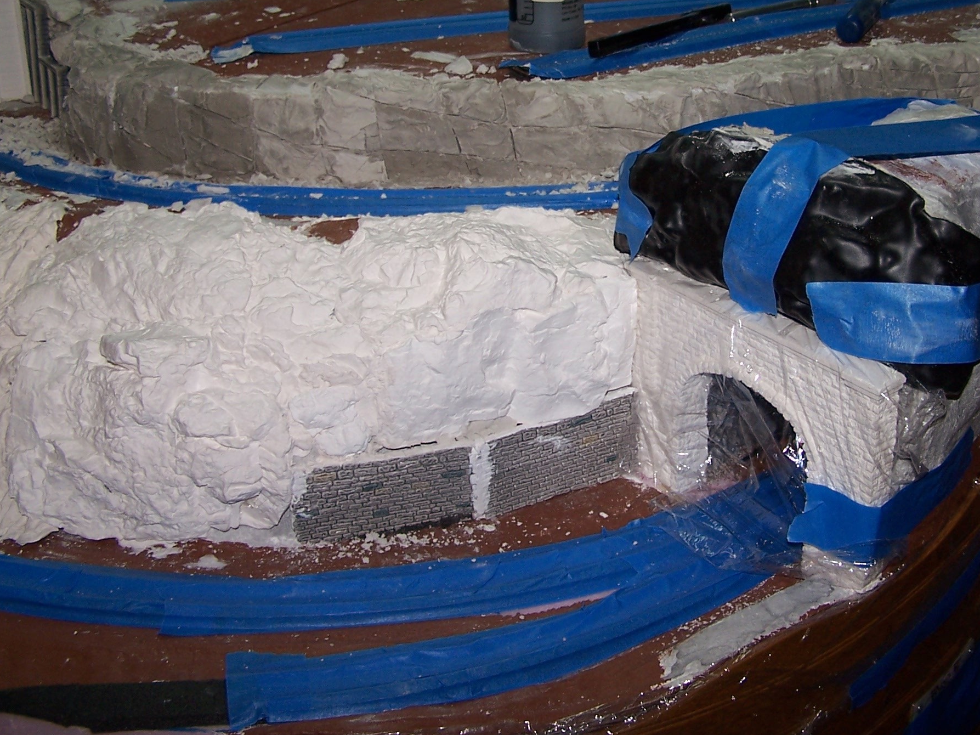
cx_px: 625
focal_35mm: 49
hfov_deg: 38.6
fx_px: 1387
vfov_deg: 29.6
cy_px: 276
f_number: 2.8
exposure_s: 1/60
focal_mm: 6.3
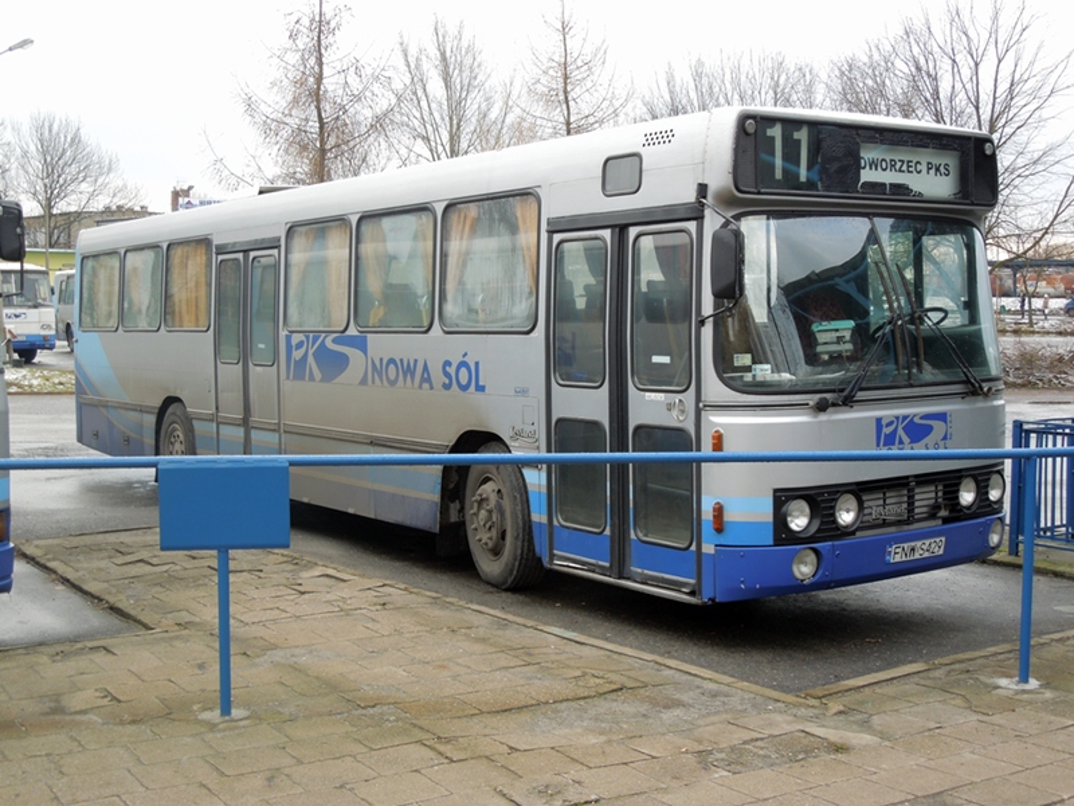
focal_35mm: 43
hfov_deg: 43.9
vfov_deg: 33.6
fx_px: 1334
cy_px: 403
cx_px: 537
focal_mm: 7.8
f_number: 3.9
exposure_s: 1/60
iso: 100
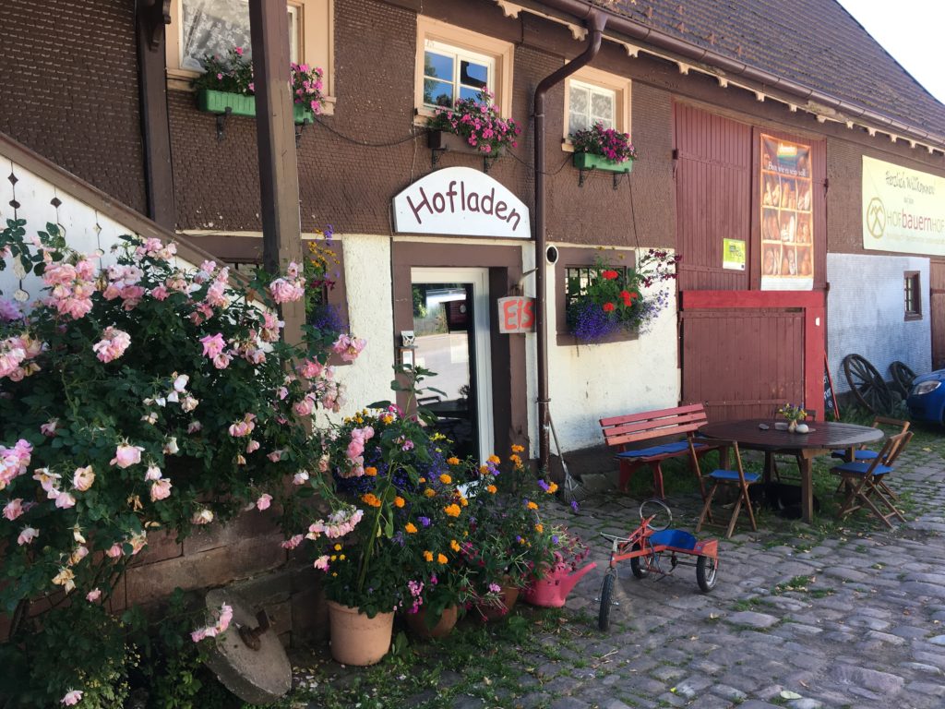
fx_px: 792
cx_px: 472
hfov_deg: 61.7
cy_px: 354
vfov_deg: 48.2
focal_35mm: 29
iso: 25
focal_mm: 4.15
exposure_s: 1/137
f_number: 2.2
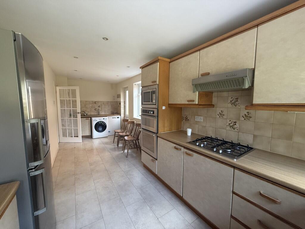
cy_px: 114
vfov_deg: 85.7
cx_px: 152
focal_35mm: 14
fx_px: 123
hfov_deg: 102.1
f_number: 2.2
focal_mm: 2.22
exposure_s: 1/99
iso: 250
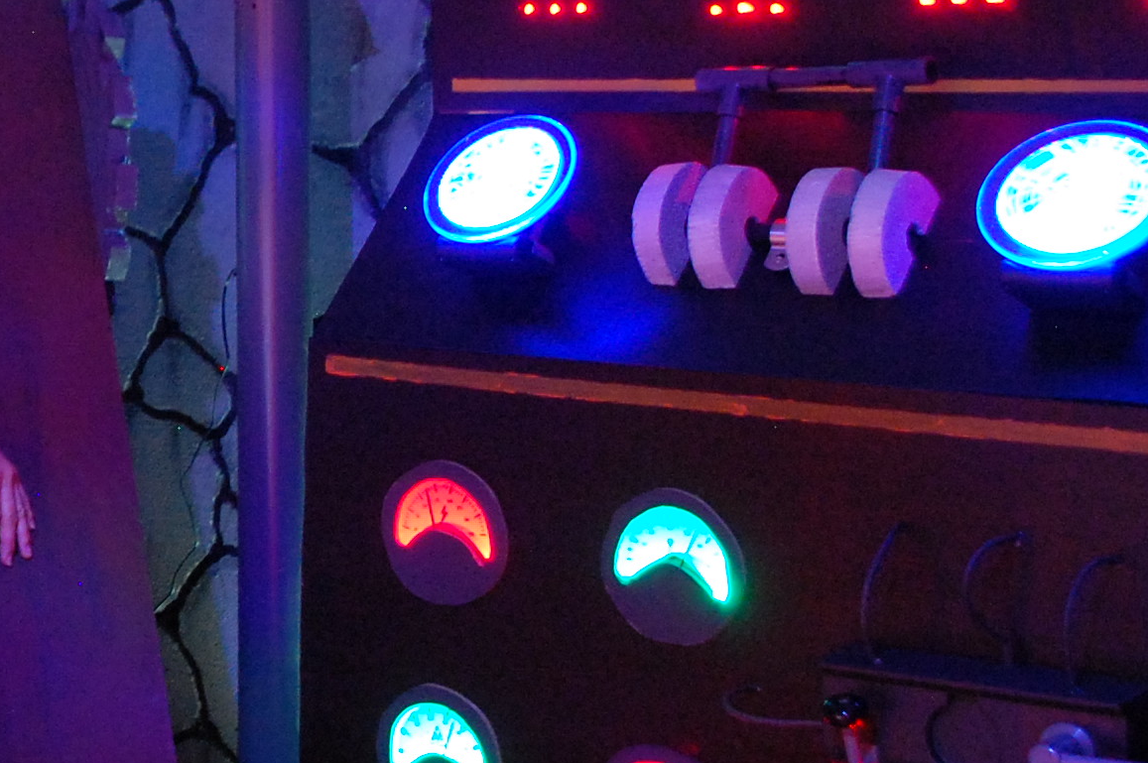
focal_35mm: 78
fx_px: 2485
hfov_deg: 23.5
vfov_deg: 17.3
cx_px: -280
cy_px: 166
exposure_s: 1/1.6
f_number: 3.8
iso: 1600
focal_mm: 20
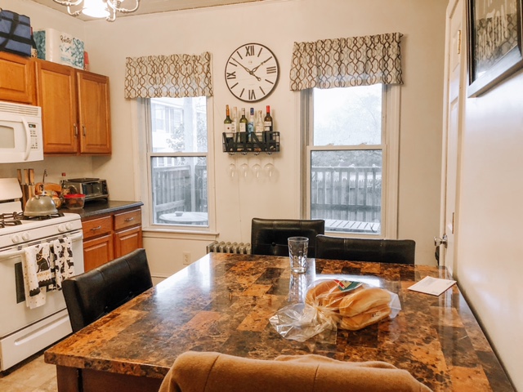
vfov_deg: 49.7
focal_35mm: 28
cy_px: 196
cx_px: 262
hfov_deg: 63.4
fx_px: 423
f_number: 1.8
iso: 50
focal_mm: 4
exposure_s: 1/15
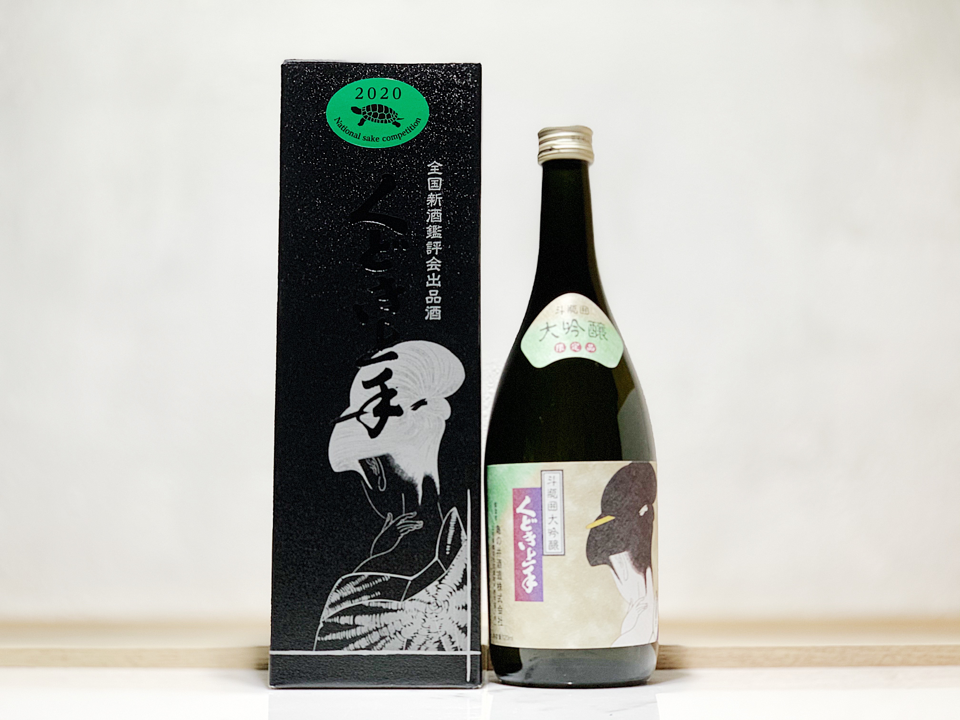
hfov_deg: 36.8
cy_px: 360
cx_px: 480
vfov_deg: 28.0
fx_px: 1442
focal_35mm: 52
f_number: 2.4
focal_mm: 6
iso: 125
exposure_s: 1/63
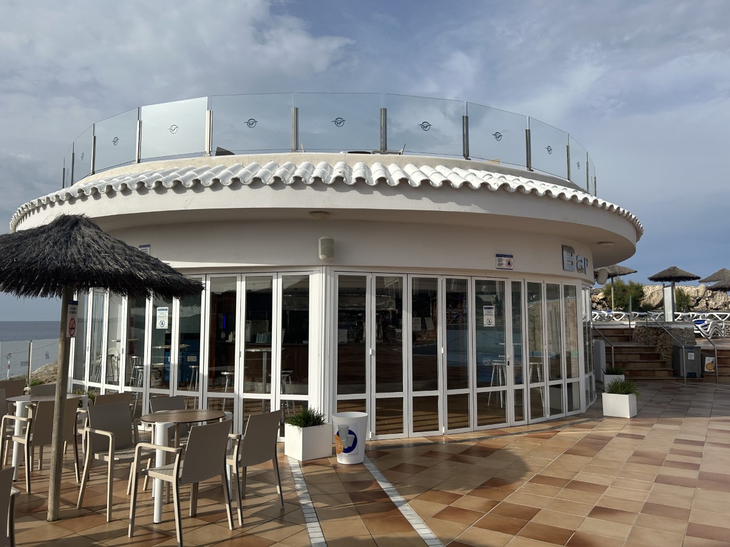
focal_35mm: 26
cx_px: 365
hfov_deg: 67.3
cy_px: 274
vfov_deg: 53.1
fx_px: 548
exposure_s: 1/6211
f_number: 1.5
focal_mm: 5.7
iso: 50
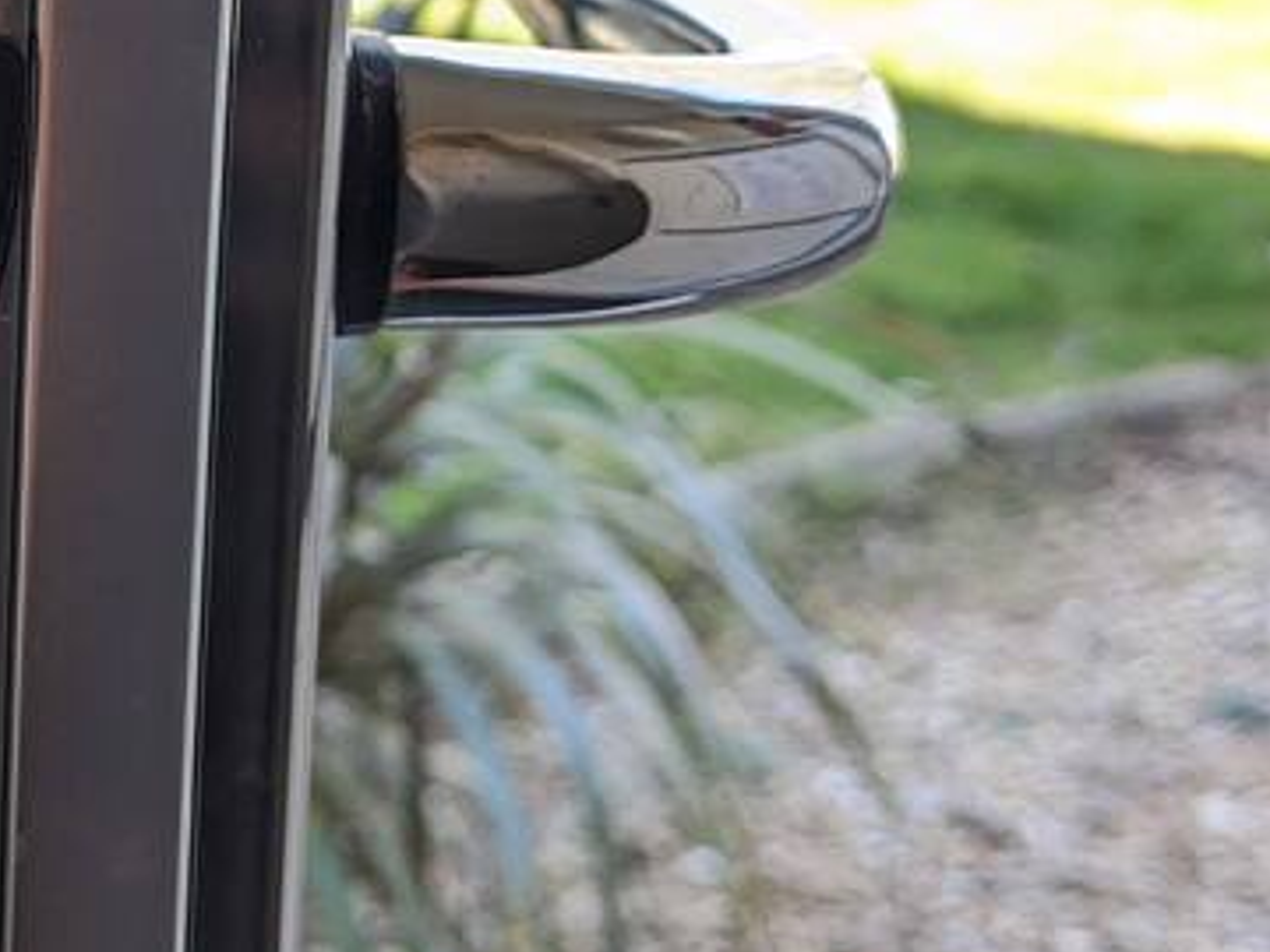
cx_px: -74
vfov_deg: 18.4
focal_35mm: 80
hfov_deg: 23.2
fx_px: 2935
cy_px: 284
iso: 44
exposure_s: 1/156
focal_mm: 4.38
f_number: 1.73
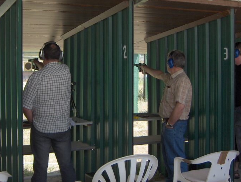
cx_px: 93
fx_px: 384
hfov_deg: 34.7
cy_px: 70
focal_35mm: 55
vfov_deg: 26.6
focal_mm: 8
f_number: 2.8
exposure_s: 1/286
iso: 139
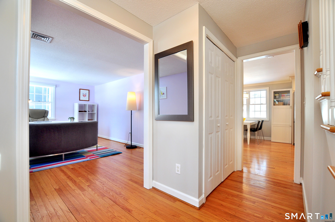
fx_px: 139
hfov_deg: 100.5
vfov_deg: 77.2
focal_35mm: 15
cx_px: 168
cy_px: 111
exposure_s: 1/30
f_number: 5
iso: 250
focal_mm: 10
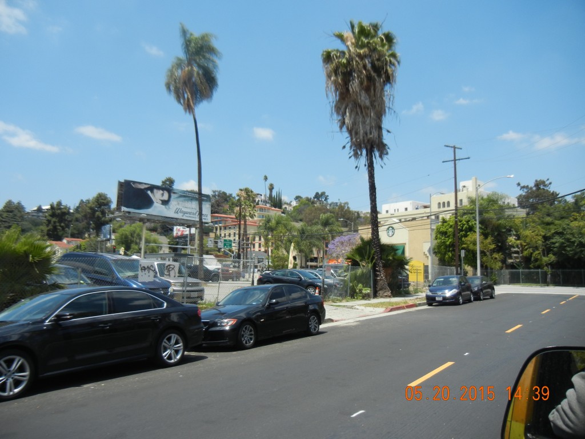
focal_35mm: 30
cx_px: 292
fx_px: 507
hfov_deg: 60.0
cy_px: 220
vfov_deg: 46.8
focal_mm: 5.4
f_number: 7
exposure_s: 1/340
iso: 160
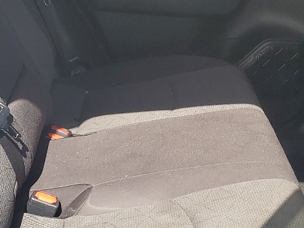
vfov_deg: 16.6
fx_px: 782
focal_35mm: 89
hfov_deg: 21.9
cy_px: 79
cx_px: 205
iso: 50
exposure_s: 1/769
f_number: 1.5
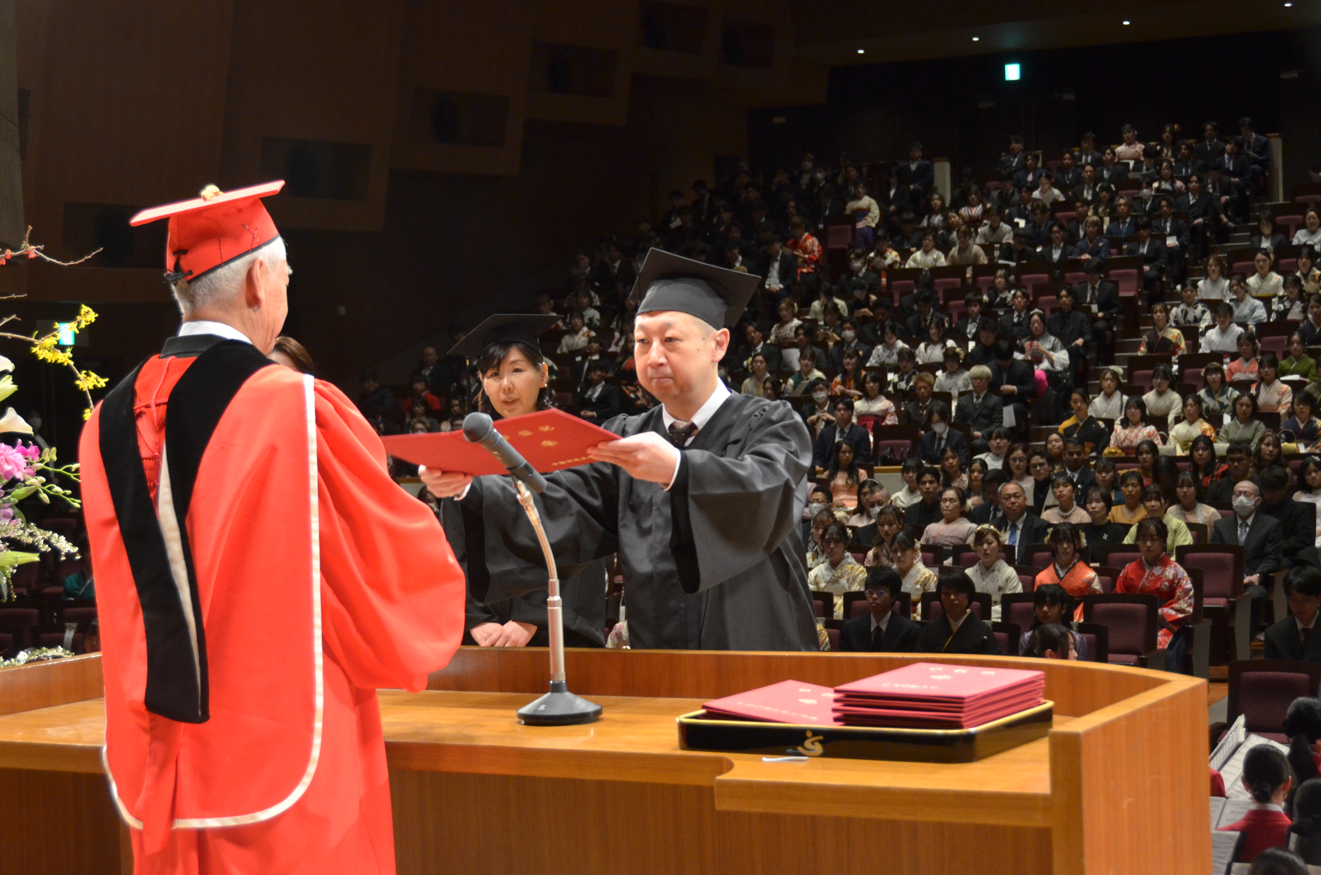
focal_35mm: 66
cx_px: 660
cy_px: 438
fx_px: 2417
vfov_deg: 20.5
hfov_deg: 30.6
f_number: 5
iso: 1600
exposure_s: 1/100
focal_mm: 44
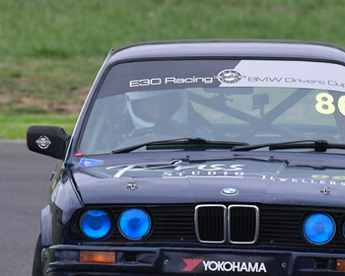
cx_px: 232
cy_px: 141
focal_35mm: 1545
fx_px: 15775
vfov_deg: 1.0
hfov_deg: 1.3
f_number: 9
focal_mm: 480
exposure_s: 1/640
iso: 2000
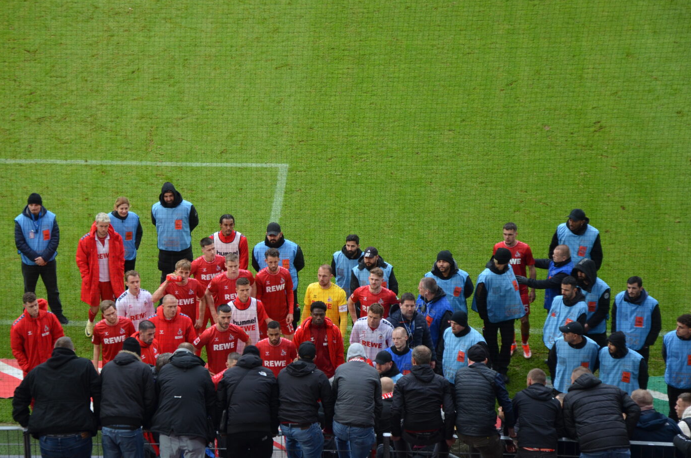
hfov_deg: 16.8
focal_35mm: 122
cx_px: 294
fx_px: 2337
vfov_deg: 11.2
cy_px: 245
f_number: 5.3
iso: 400
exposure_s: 1/250
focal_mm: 70
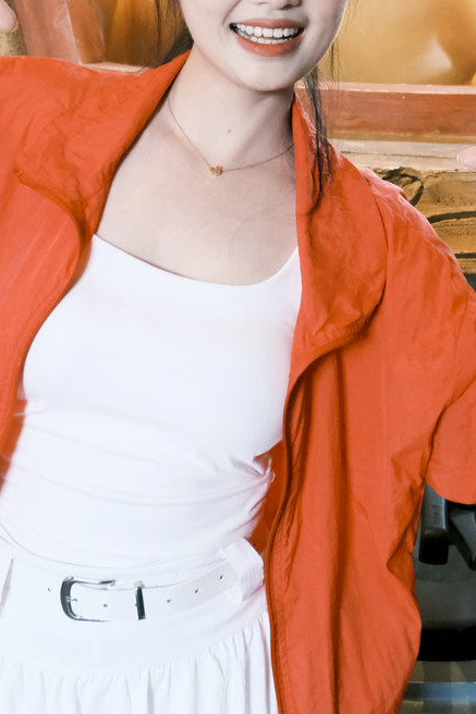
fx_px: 1429
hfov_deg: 18.9
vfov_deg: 26.4
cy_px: -20
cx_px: 319
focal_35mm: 72
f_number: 4.4
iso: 6400
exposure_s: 1/85
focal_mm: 23.5
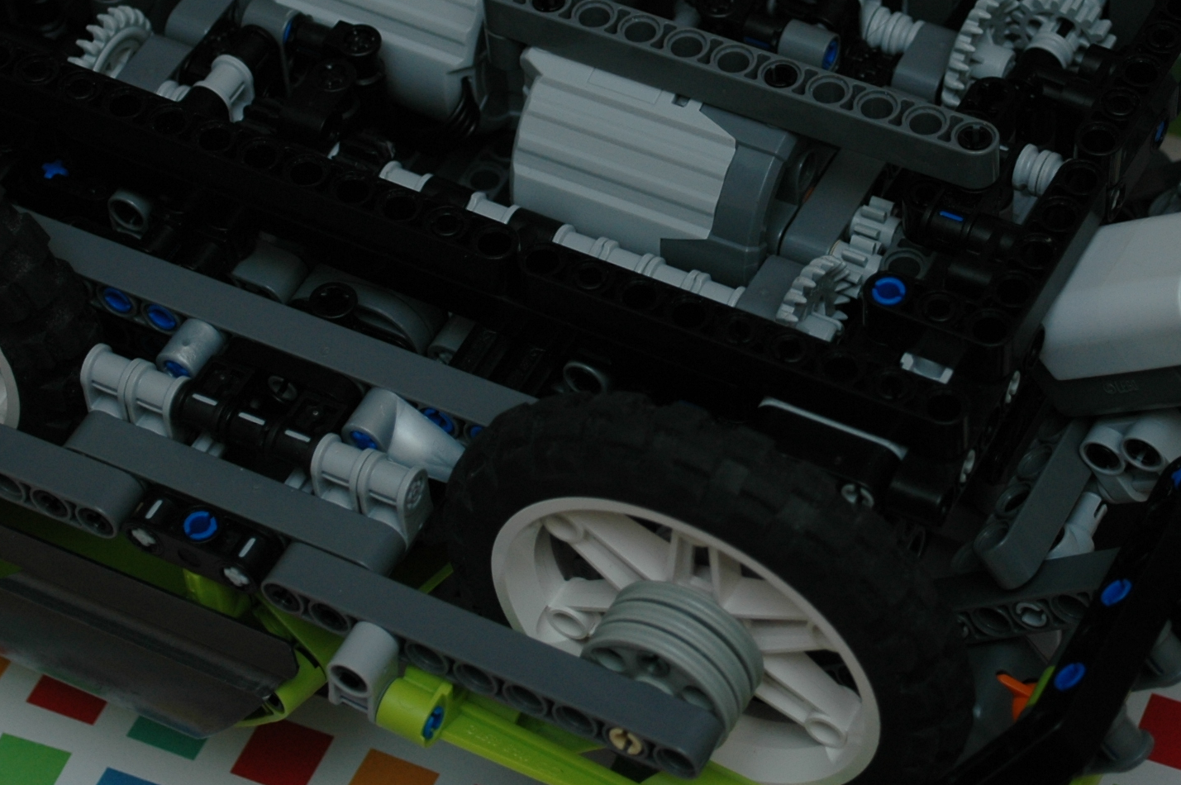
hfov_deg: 17.1
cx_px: 647
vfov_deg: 11.3
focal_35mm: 120
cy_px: 87
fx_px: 3933
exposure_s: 1/60
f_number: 5.3
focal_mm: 38
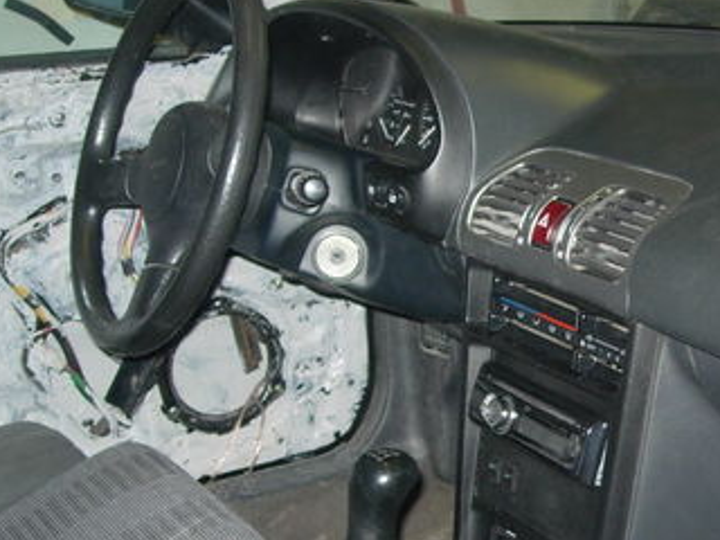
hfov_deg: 24.9
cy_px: 349
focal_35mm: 76
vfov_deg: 19.3
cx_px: 657
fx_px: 1581
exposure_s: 1/64
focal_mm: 7.8
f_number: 2.8
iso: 79
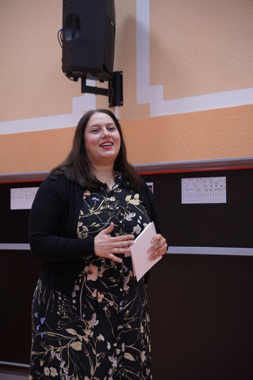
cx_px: 126
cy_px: 190
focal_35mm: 71
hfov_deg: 19.1
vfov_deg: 28.4
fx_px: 751
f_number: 3.5
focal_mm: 47.5
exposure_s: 1/125
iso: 2000
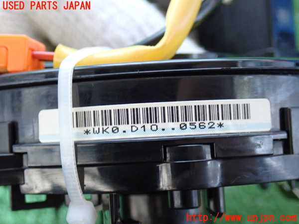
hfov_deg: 33.2
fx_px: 501
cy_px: 112
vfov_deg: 25.2
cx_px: 150
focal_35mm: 58
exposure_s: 1/25
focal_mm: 10.35
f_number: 3.5
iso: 800
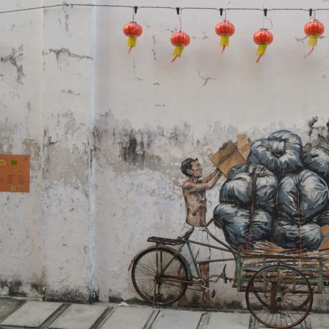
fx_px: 437
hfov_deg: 40.4
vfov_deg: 41.3
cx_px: 235
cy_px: 163
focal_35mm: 41
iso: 400
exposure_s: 1/40
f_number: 13
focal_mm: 21
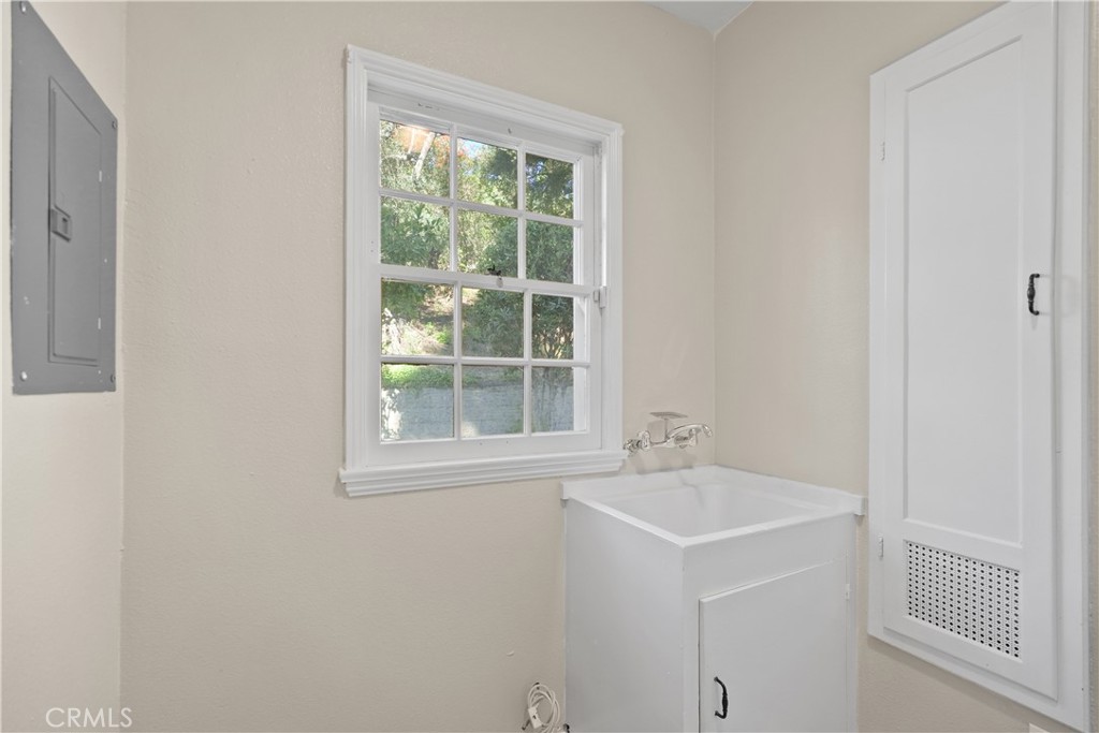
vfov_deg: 73.8
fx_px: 488
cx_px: 550
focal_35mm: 16
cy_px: 366
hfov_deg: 96.7
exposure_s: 1/15
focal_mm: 16
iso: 640
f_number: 4
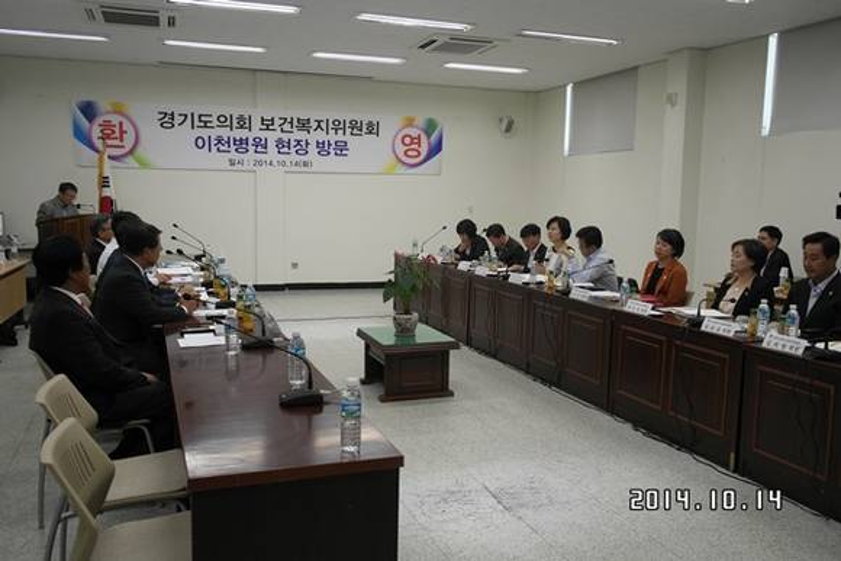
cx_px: 420
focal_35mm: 33
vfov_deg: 40.0
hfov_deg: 57.2
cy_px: 280
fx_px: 771
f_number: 3.5
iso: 400
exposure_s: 1/80
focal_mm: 22
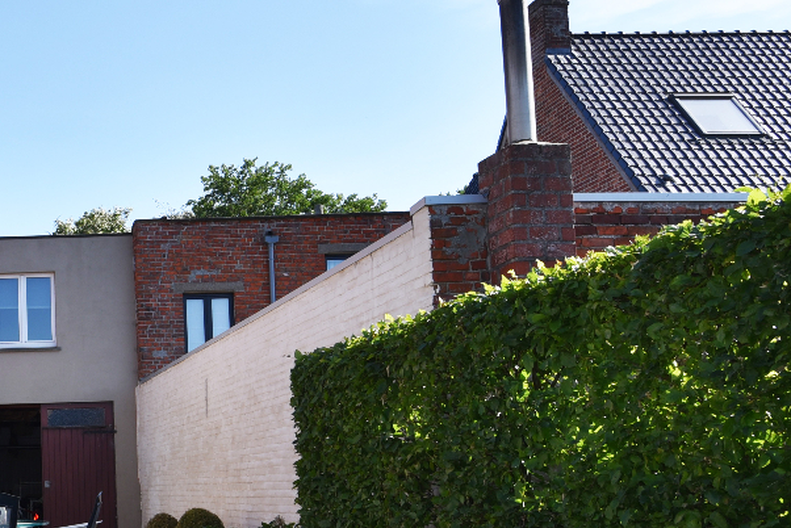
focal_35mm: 43
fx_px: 945
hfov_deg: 37.5
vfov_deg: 30.2
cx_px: -93
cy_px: 449
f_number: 8
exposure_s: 1/200
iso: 100
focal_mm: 16
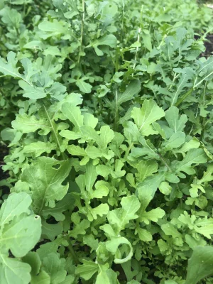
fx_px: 230
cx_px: 106
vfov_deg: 63.4
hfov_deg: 49.7
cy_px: 142
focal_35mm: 28
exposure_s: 1/282
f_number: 1.8
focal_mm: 3.99
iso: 20
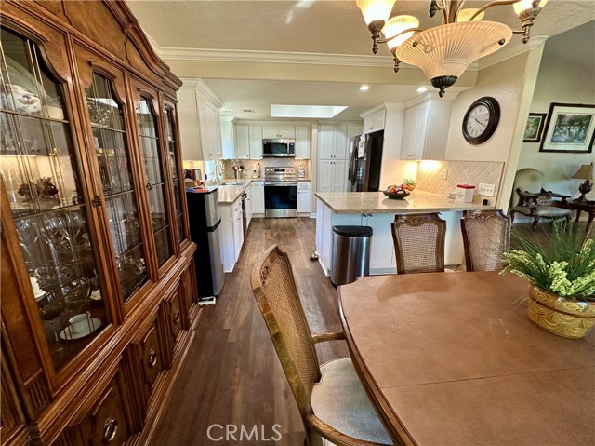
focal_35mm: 14
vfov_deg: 85.6
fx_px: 240
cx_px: 298
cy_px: 223
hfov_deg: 102.1
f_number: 2.2
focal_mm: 2.22
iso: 200
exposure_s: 1/60
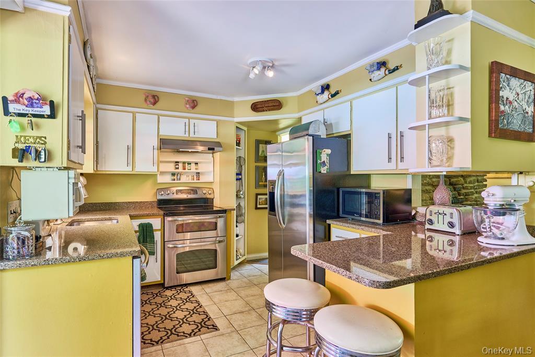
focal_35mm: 19
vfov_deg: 64.5
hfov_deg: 86.9
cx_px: 268
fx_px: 282
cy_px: 178
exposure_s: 1/5
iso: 200
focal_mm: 19
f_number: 8
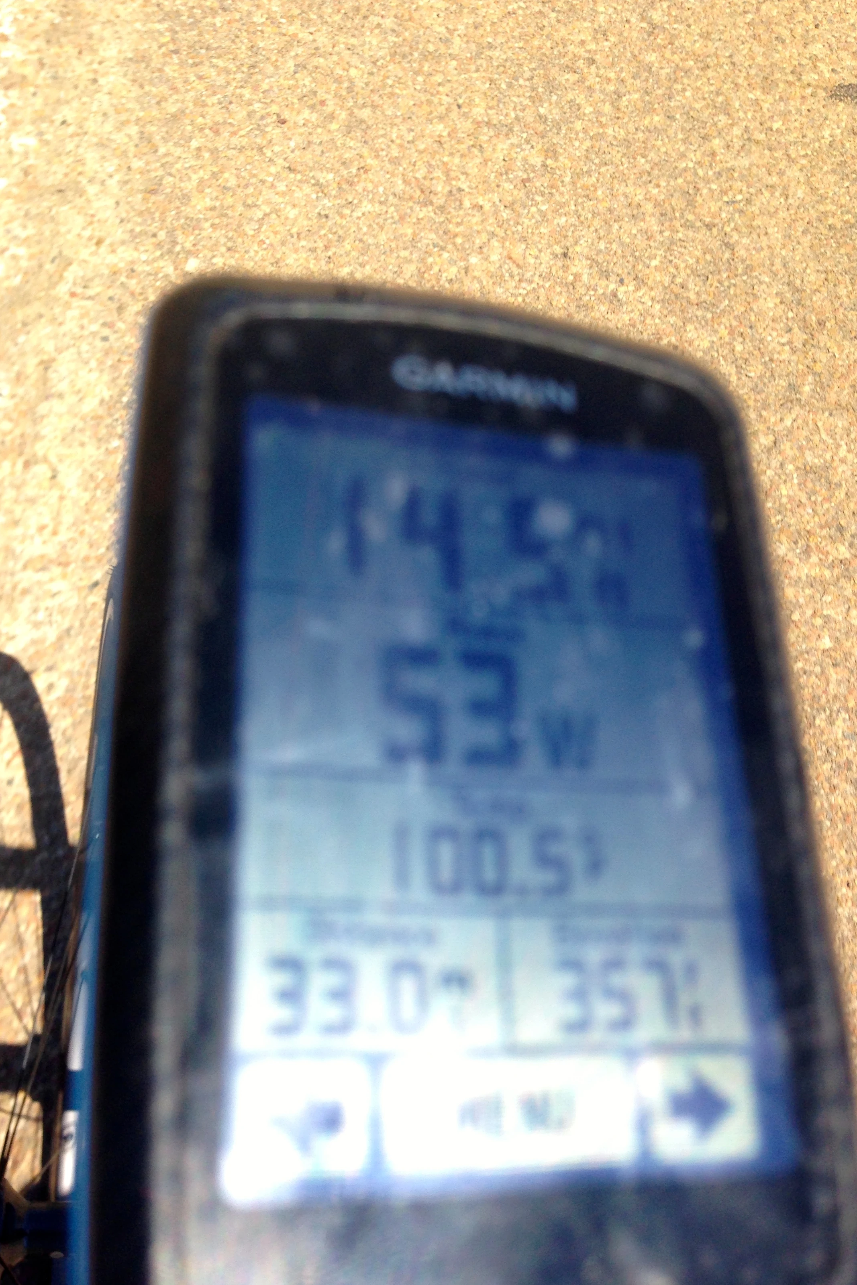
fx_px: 1250
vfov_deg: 54.4
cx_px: 408
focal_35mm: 35
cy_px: 654
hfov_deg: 37.8
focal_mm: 4.12
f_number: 2.4
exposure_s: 1/1466
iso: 50
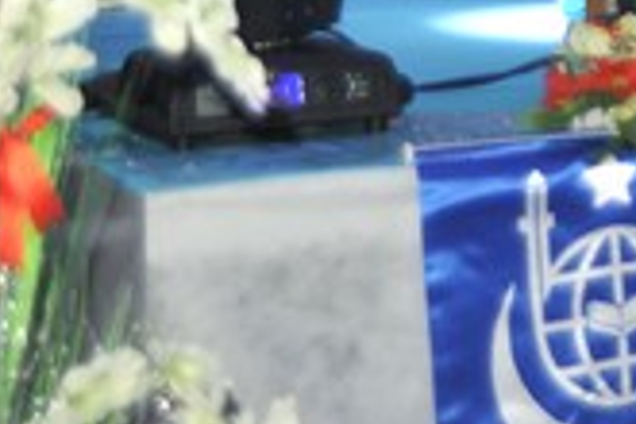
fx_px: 2720
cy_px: -393
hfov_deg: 12.2
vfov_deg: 8.5
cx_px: 1160
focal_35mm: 154
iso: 320
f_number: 2.8
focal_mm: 38
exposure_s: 1/125
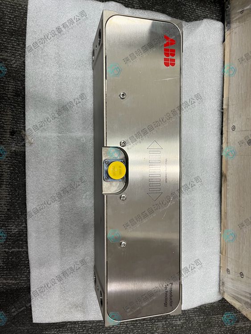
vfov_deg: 67.3
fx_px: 251
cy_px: 167
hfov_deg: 53.1
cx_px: 126
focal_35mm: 26
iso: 80
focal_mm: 5.1
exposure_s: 1/50
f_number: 1.6
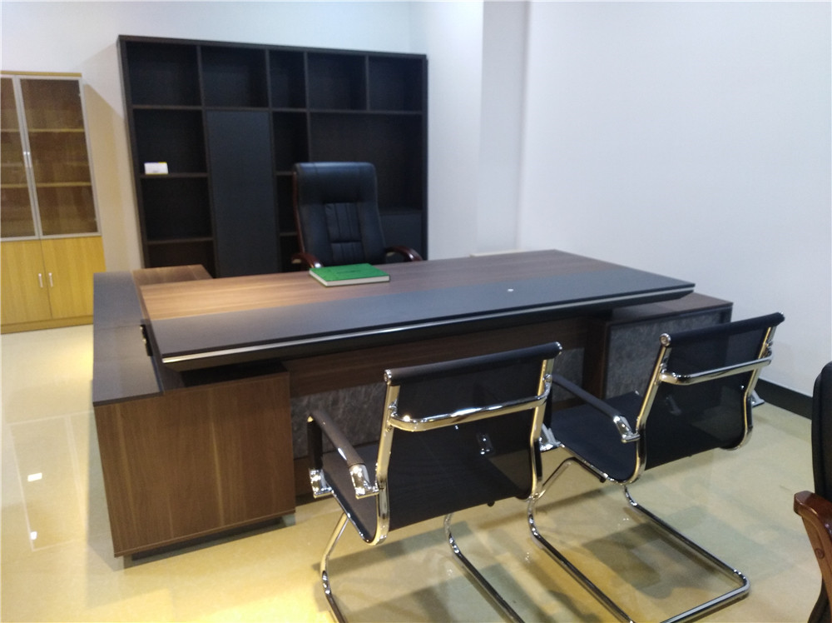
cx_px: 416
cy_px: 312
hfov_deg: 67.4
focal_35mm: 26
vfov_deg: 53.0
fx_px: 624
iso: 392
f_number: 2.2
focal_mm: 3.83
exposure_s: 1/24
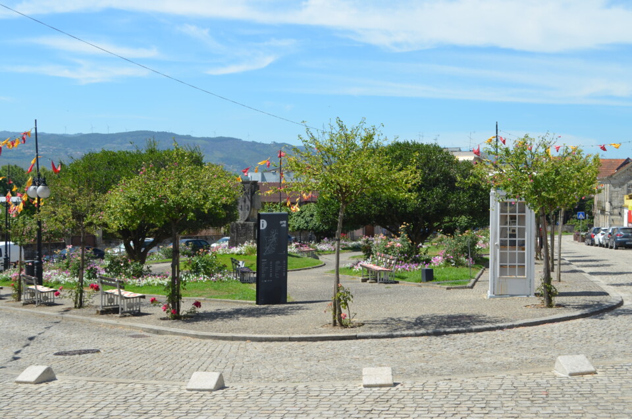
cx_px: 316
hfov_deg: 43.7
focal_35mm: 45
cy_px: 210
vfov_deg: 29.7
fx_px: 788
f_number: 8
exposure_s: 1/250
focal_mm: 30
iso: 100
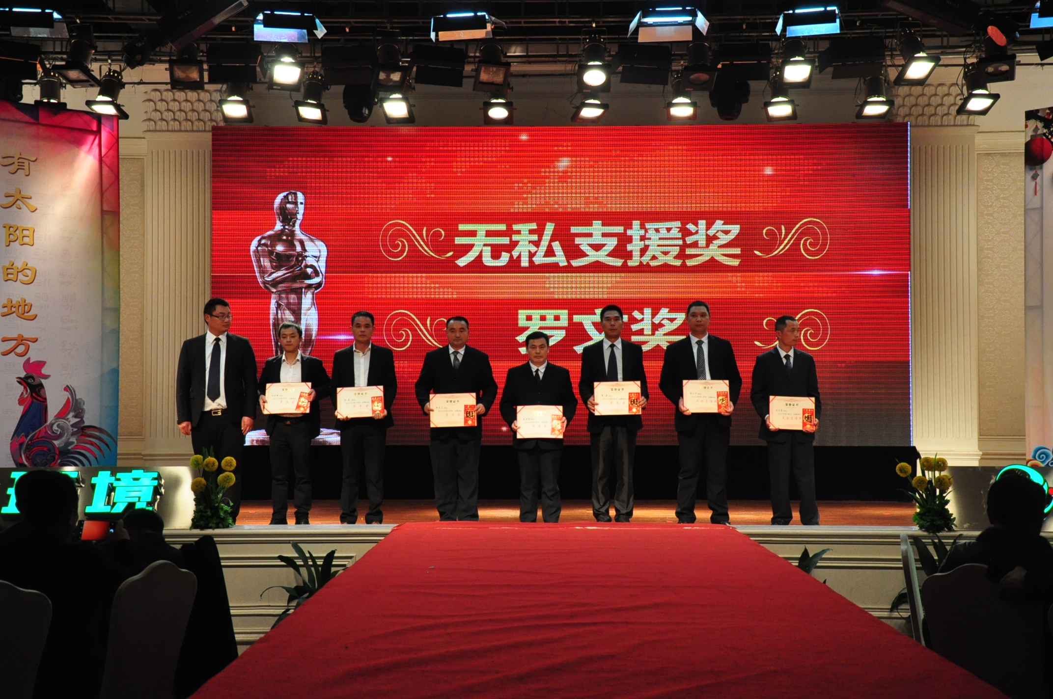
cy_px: 350
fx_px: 1534
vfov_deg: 25.7
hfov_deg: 37.9
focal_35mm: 52
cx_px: 526
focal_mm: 35
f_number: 7.1
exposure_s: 1/200
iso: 1600
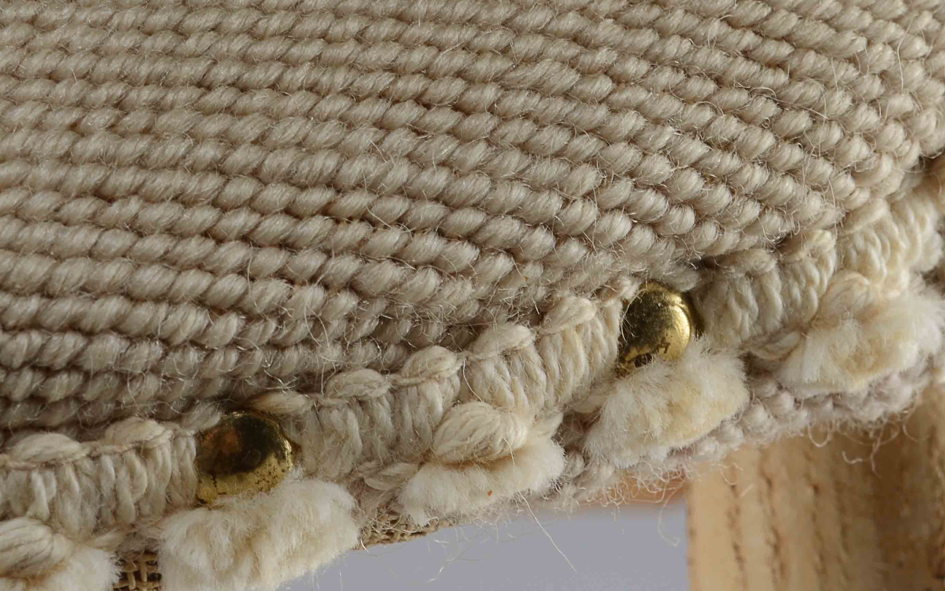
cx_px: 711
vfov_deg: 8.8
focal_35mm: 149
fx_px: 3835
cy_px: 232
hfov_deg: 14.0
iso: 100
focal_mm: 55
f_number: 14
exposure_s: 1/80
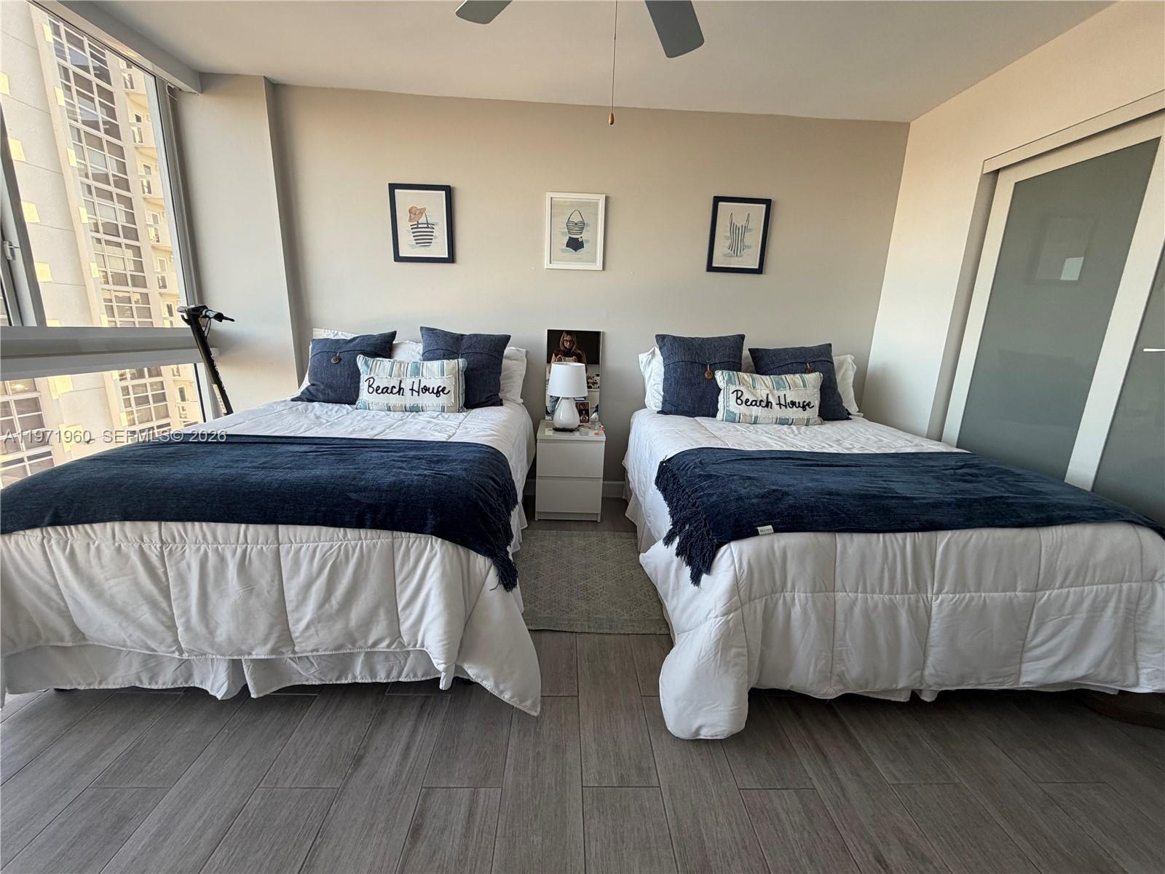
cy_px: 437
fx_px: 471
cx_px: 582
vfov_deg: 85.7
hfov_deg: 102.1
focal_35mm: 14
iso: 160
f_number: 2.2
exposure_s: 1/121
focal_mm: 2.22
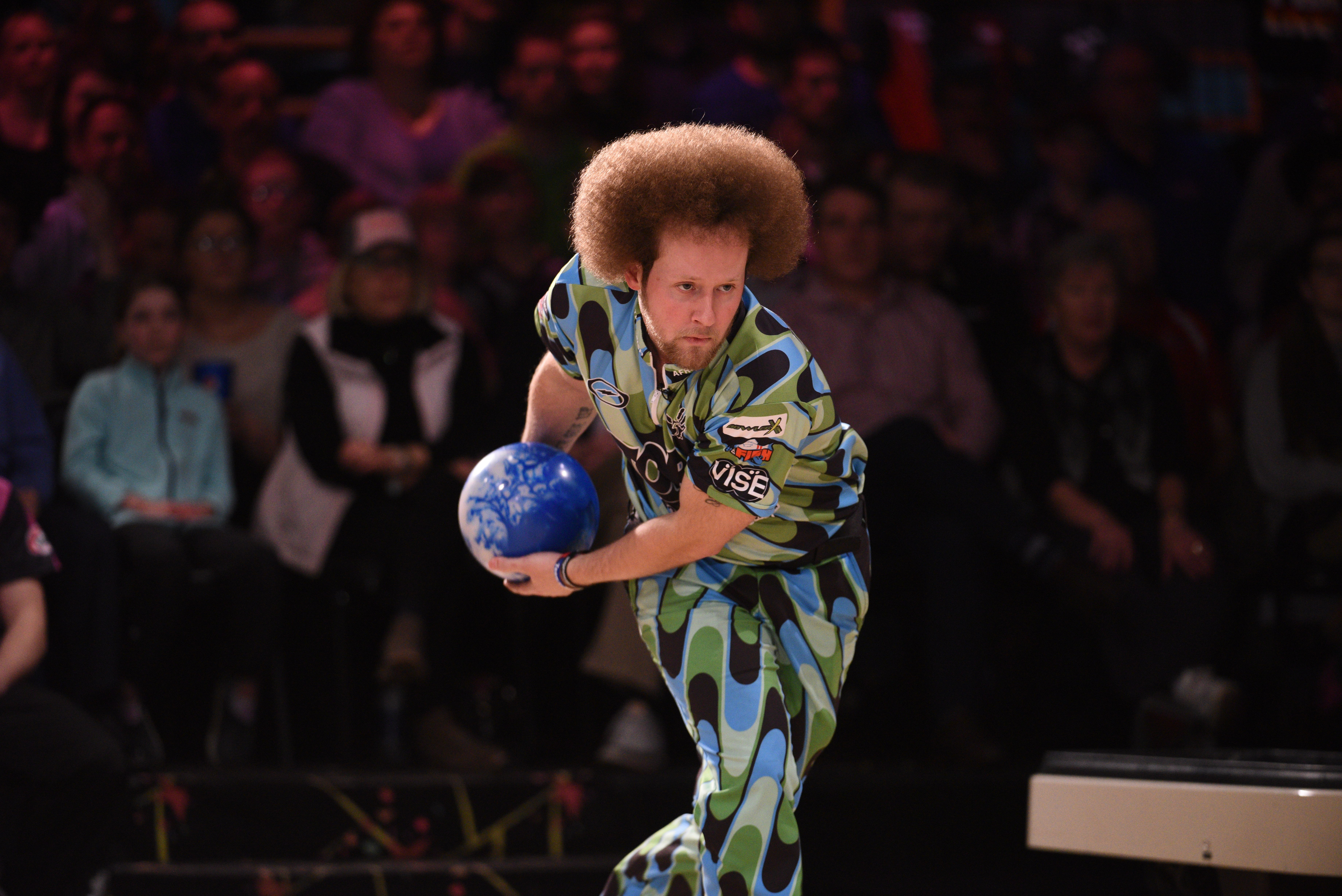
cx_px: 671
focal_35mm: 280
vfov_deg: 4.9
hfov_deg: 7.4
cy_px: 448
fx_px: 10440
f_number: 4
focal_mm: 280
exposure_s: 1/400
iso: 3200
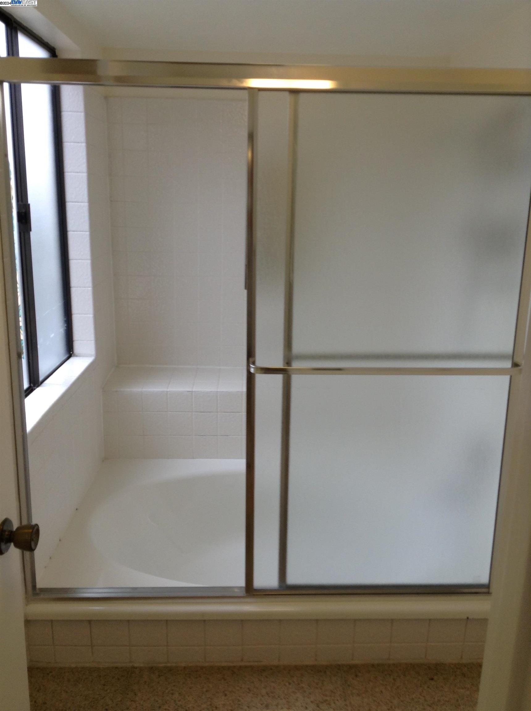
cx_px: 266
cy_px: 356
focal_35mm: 33
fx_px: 677
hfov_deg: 42.8
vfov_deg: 55.4
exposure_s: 1/60
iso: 25
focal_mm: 3.3
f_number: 2.4
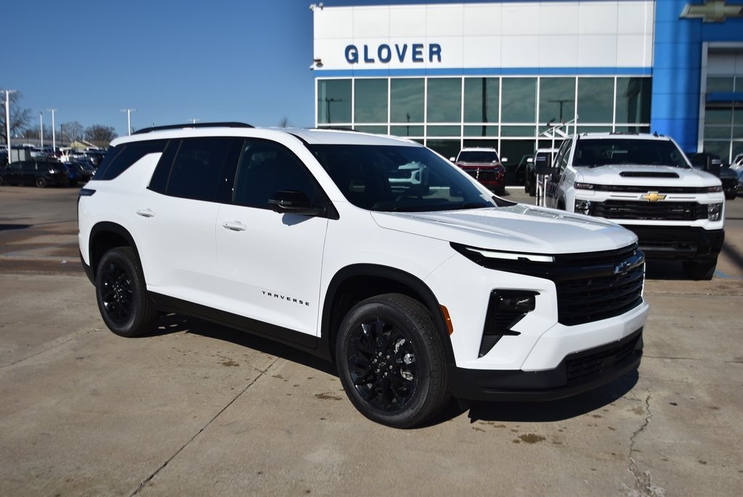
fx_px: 744
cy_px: 248
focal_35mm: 36
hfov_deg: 53.1
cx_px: 372
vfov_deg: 36.9
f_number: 4.5
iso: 100
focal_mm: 24
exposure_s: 1/2000
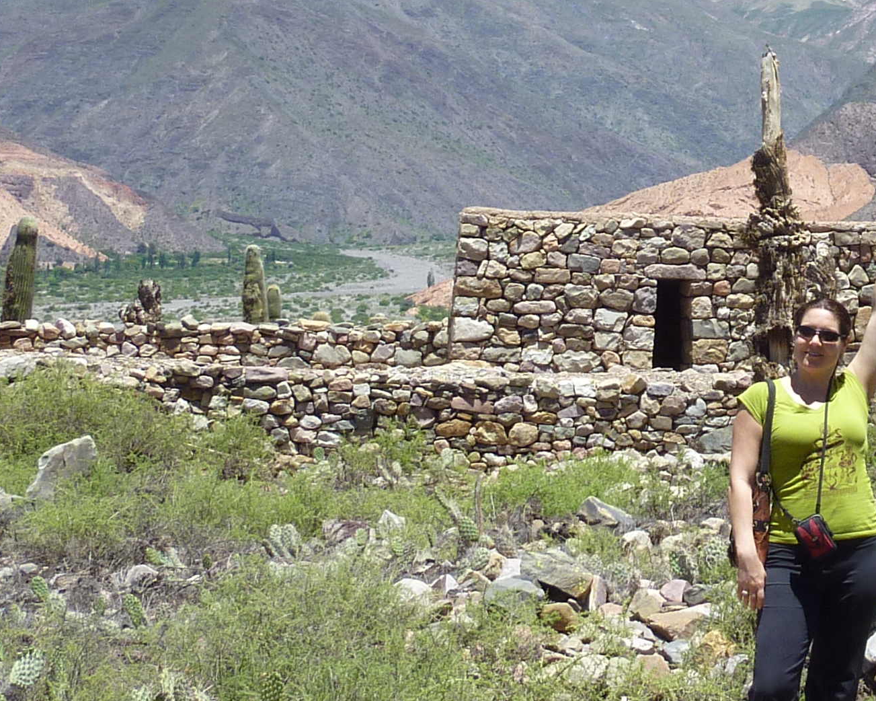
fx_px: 3188
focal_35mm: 123
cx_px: 895
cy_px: -84
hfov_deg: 15.3
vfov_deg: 12.3
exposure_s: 1/400
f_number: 4.5
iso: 80
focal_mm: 7.3
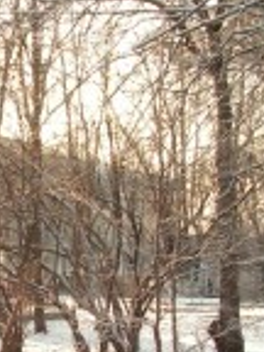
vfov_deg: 14.1
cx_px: -98
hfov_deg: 10.5
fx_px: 1403
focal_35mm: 138
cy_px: 342
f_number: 4.8
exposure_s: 1/125
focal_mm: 7.4
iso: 100
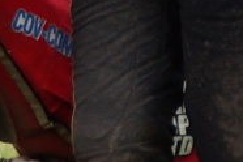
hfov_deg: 0.9
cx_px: 98
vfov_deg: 0.6
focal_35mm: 2424
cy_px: -82
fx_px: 16361
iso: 200
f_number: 5.6
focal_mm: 250
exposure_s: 1/500
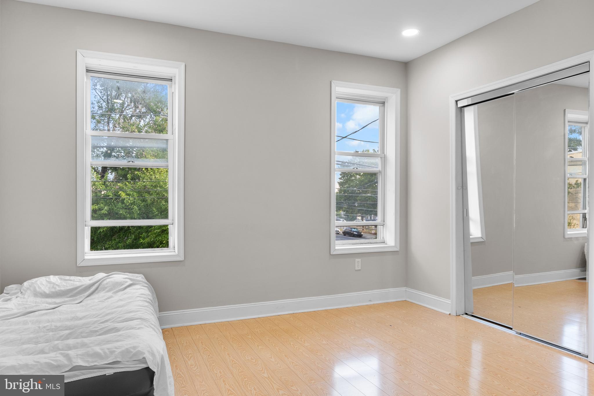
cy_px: 198
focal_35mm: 24
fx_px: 396
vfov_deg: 53.1
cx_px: 297
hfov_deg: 73.7
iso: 250
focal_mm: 16
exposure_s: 1/6
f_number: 8
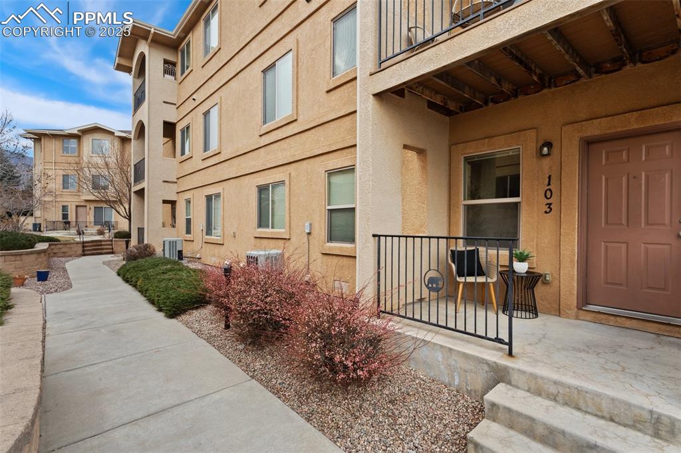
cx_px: 340
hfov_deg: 93.3
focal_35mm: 17
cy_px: 226
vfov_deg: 70.4
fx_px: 321
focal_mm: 17
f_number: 11
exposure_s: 1/15
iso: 100
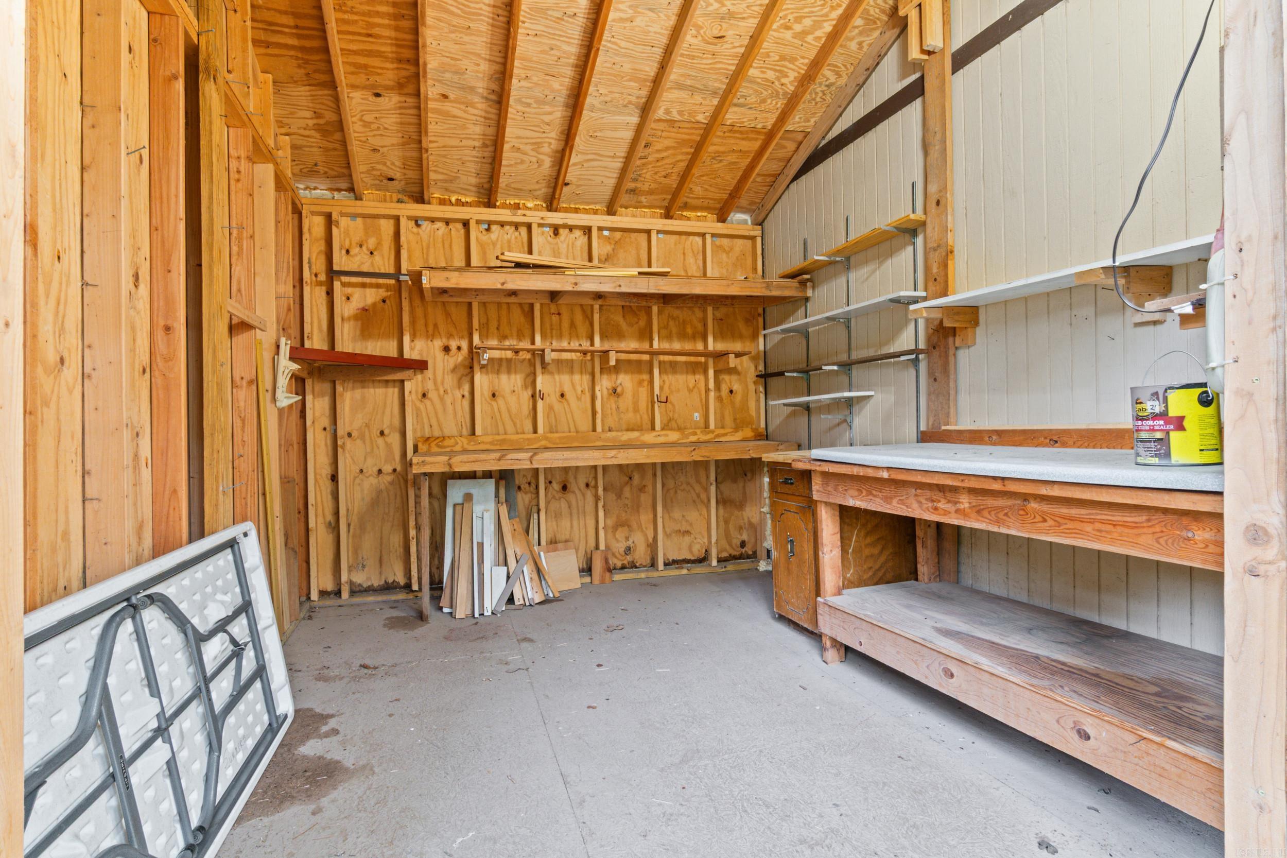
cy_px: 429
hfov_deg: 90.0
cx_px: 644
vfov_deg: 67.4
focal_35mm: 18
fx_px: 643
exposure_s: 1
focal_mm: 12
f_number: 9
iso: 250
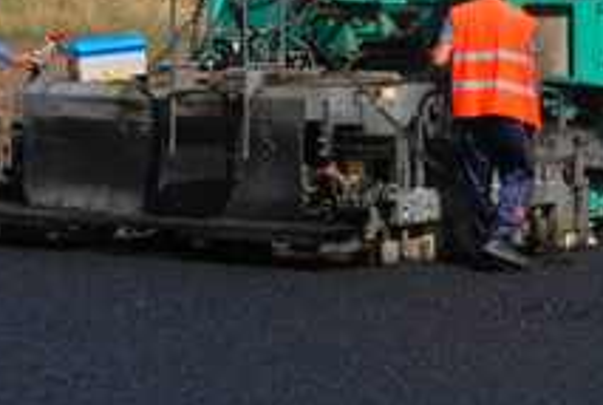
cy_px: -82
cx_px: 423
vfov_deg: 8.1
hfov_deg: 12.2
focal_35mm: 168
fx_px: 2820
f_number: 9
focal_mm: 32
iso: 100
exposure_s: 1/320
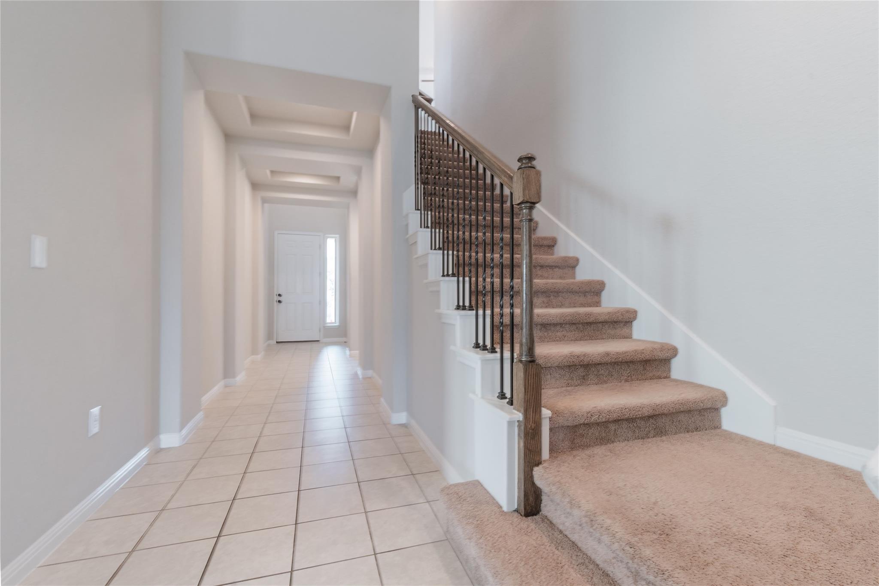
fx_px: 366
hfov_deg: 100.4
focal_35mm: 15
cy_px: 293
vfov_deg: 77.3
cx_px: 440
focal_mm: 10
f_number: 16
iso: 100
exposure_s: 1/3
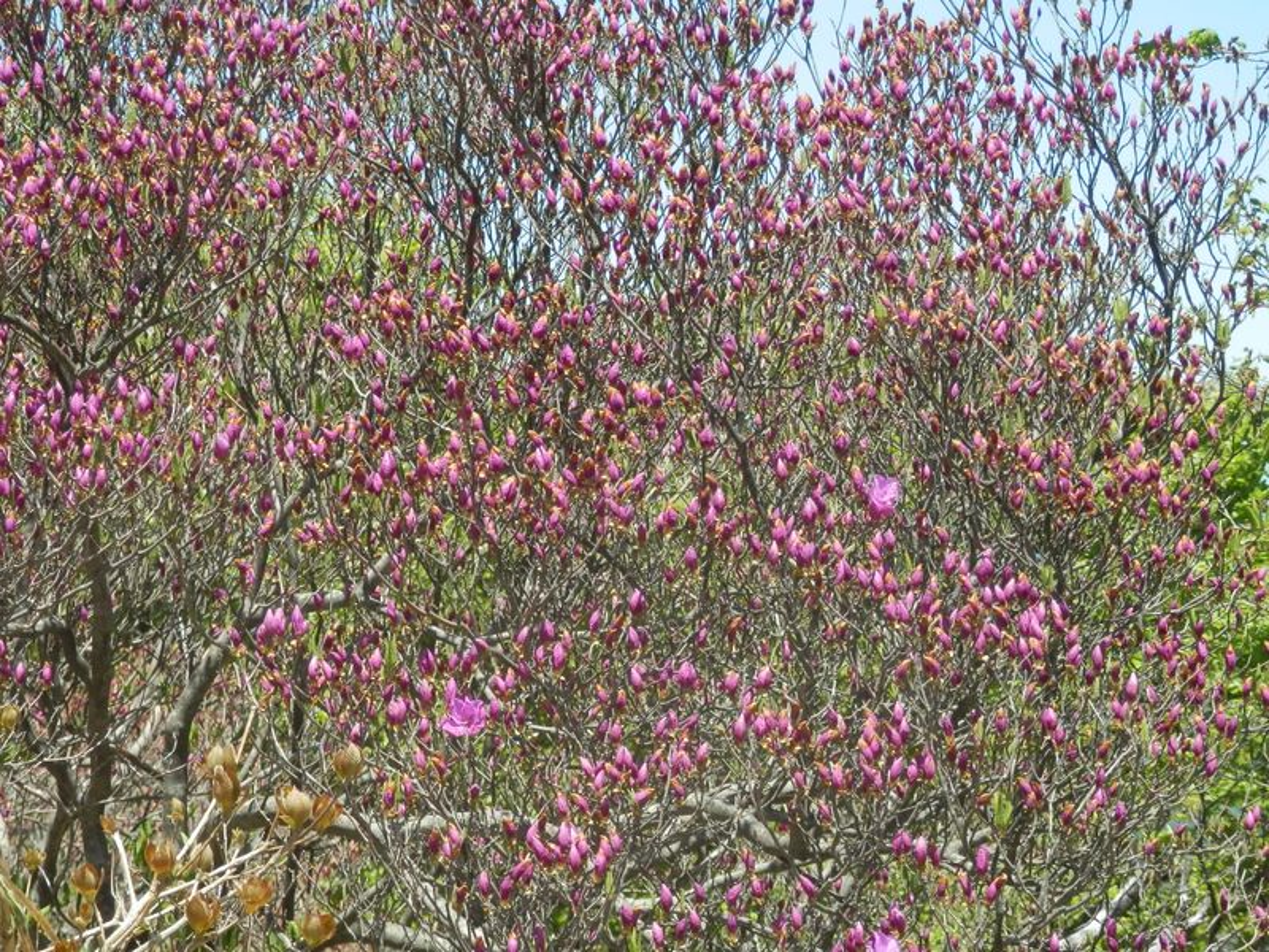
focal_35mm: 106
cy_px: 476
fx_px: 3886
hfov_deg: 18.5
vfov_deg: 14.0
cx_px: 634
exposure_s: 1/200
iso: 80
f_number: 5
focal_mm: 19
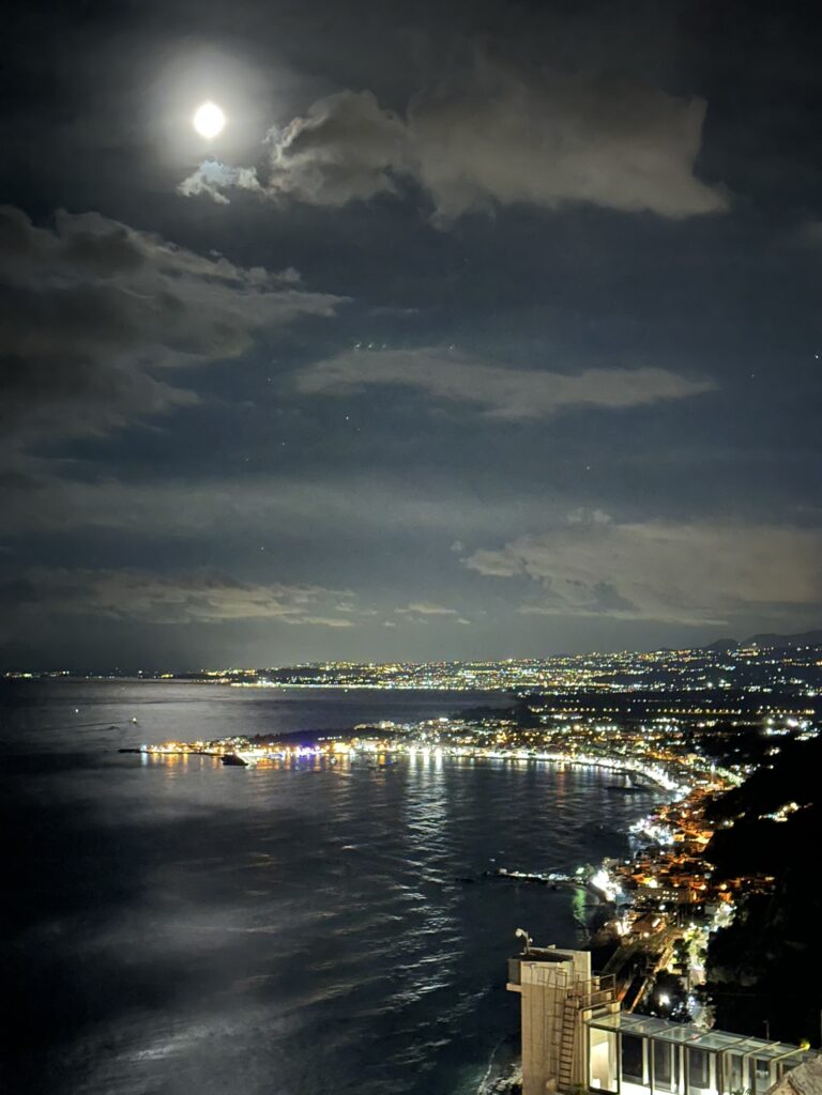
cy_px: 548
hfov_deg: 30.3
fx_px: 1520
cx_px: 411
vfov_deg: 39.7
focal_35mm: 48
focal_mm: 6.86
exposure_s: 1/2
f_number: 1.78
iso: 1000
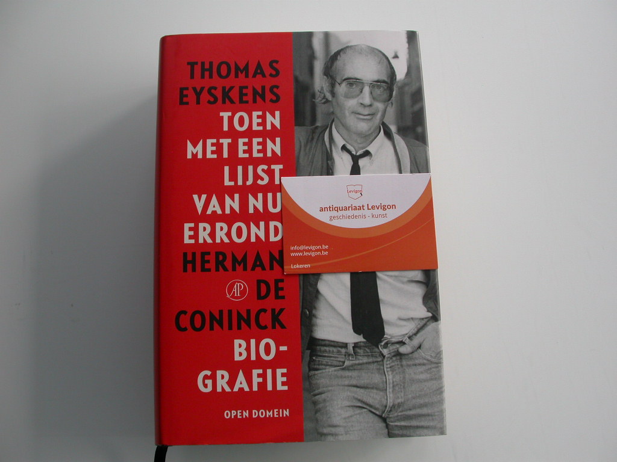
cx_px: 308
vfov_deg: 37.7
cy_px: 231
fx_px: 677
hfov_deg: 49.0
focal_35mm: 38
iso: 100
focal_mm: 7.85
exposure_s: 1/61.9
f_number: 3.3
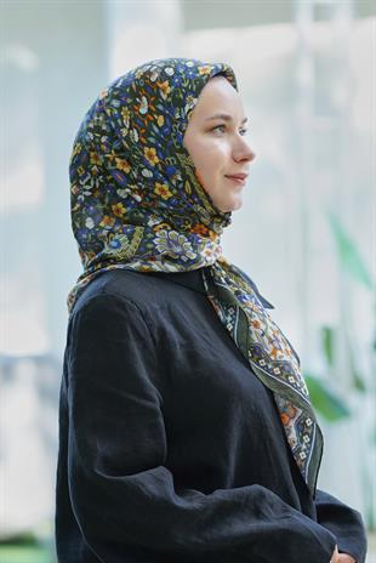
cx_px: 188
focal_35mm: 142
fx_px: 2221
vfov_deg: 14.4
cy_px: 282
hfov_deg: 9.7
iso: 500
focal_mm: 142
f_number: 5
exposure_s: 1/125
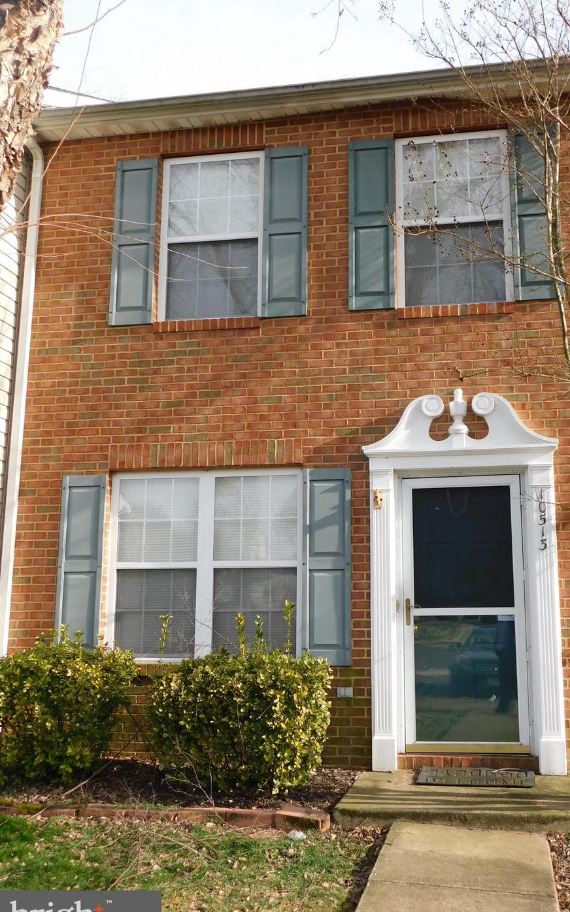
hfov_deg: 35.9
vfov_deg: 55.3
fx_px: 870
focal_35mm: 35
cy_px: 442
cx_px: 375
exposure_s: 1/500
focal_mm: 5.3
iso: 125
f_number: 3.2
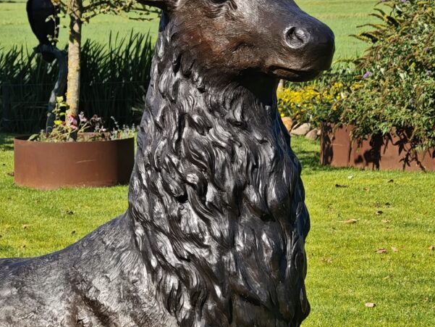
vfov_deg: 10.0
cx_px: -58
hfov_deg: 13.0
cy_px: 196
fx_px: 1873
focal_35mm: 149
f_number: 1.63
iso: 50
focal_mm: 8.72
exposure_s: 1/1634
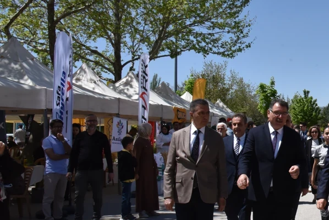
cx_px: 359
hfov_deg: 33.0
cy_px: 124
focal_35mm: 53
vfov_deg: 25.5
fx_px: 484
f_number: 16
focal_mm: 24
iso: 1250
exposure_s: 1/1000
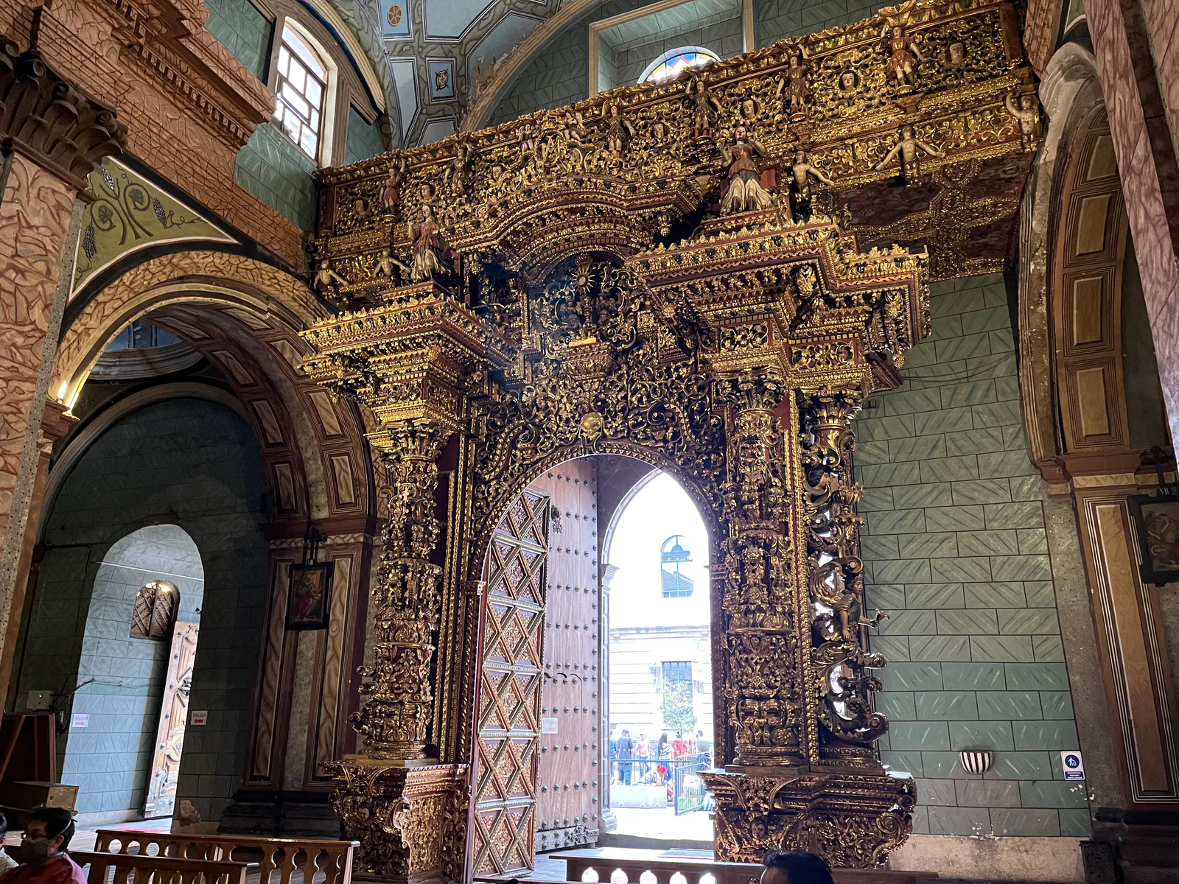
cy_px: 442
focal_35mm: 26
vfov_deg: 53.1
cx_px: 590
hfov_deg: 67.3
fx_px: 886
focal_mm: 5.1
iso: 400
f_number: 1.6
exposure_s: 1/40
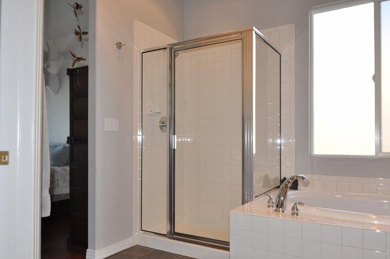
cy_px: 140
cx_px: 205
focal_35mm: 27
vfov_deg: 47.8
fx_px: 292
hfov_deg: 67.4
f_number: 2.8
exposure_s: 1/200
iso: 200
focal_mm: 16
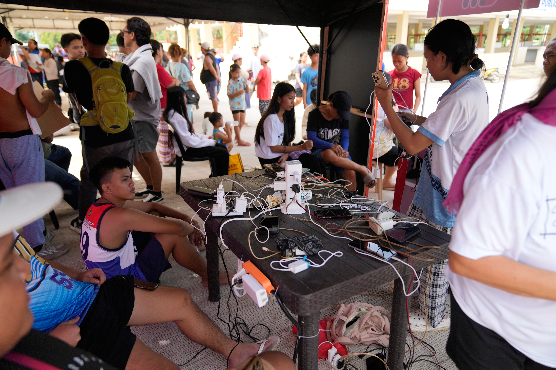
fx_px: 371
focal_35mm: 24
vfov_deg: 53.1
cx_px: 278
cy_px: 185
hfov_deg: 73.7
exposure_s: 1/1250
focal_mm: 24
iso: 400
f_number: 2.8
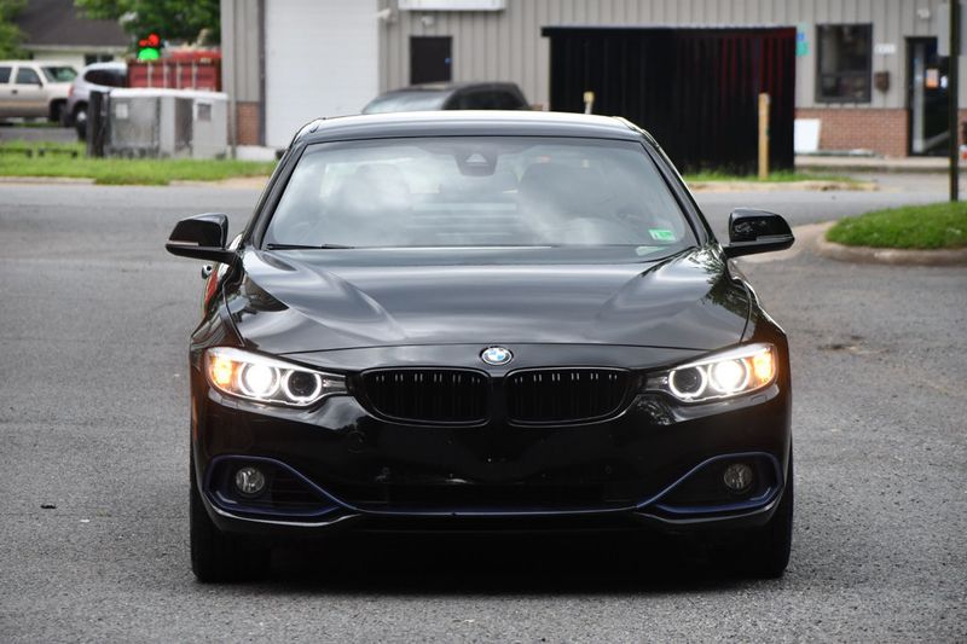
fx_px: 4834
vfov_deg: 7.6
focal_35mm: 180
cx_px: 484
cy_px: 322
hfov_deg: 11.4
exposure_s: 1/250
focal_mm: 120
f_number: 5.6
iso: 250
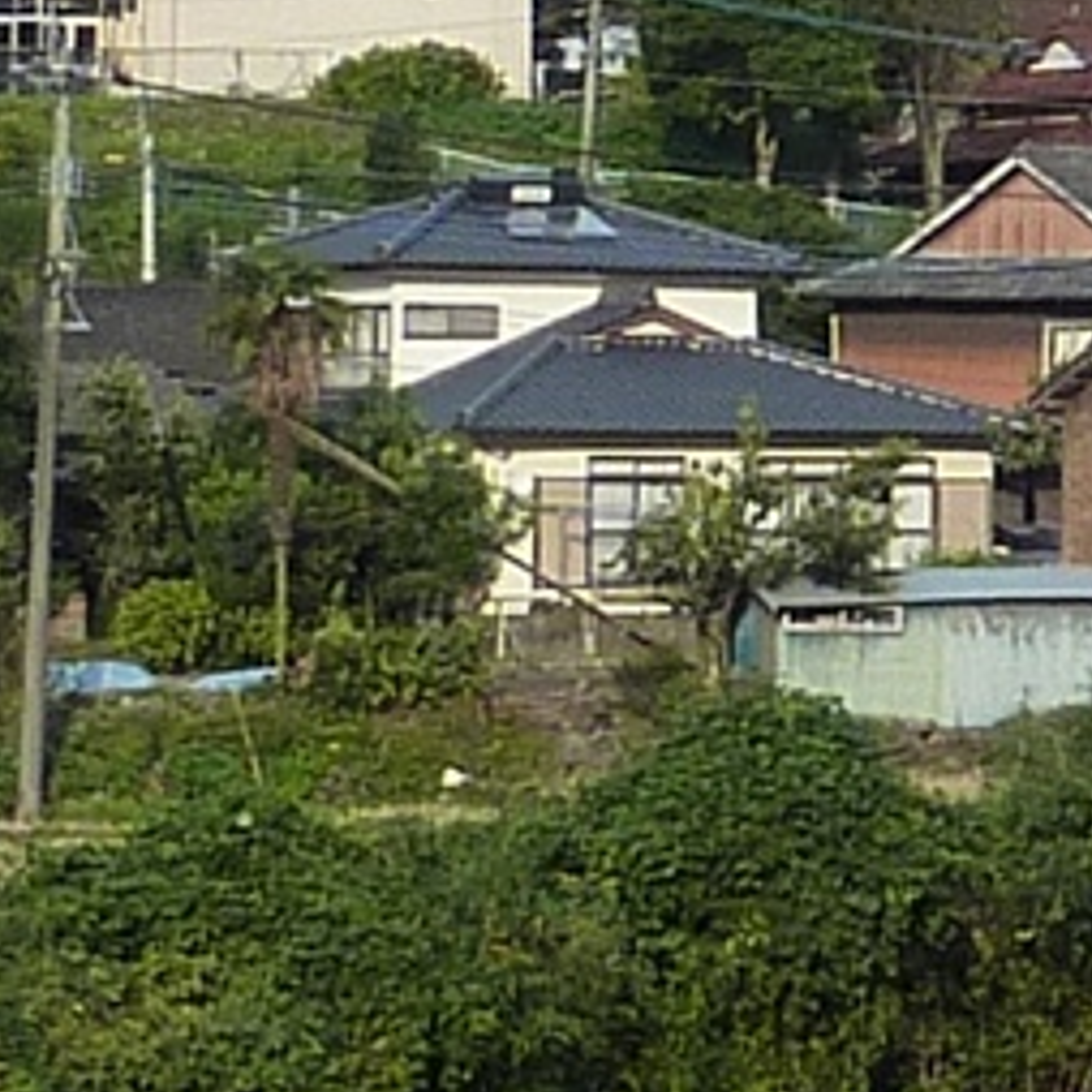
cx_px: 2373
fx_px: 9494
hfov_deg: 6.3
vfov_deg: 6.6
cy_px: -34
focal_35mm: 266
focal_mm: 5.3
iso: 125
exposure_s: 1/400
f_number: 4
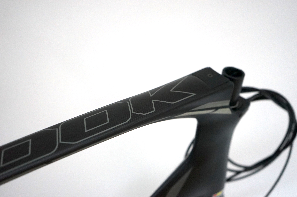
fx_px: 396
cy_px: 98
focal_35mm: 48
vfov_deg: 28.0
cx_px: 148
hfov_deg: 41.1
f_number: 4.5
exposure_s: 1/160
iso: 2500
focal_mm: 48
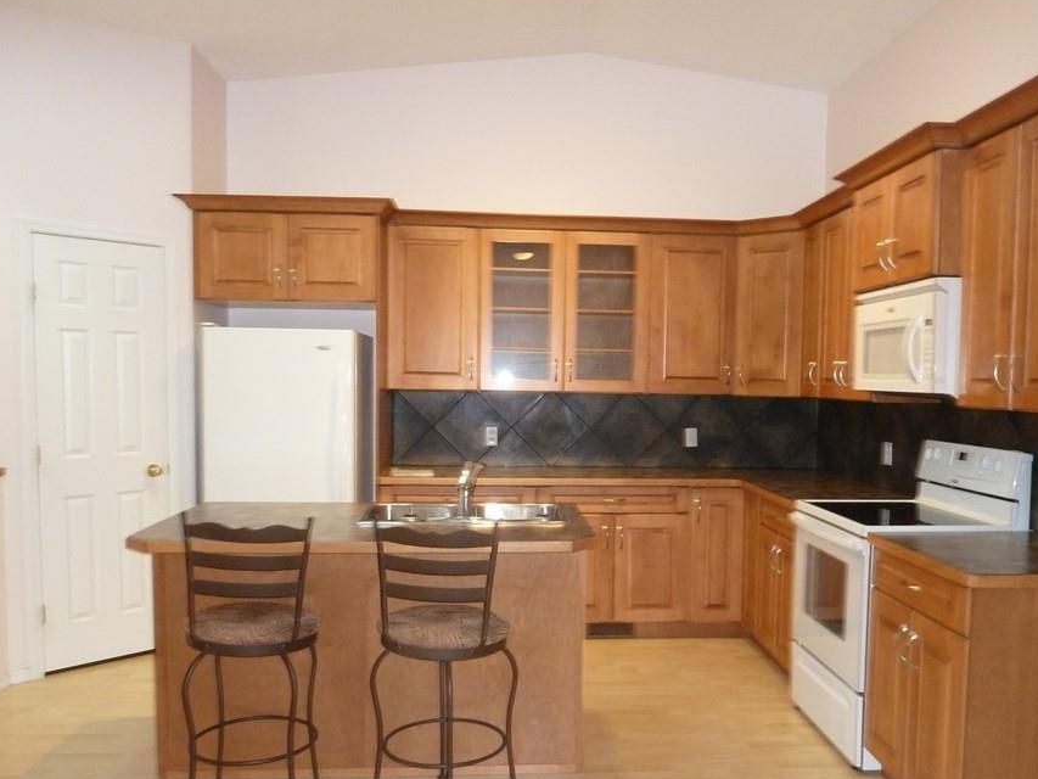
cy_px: 452
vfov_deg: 46.6
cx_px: 584
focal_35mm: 30
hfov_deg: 59.8
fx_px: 900
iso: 400
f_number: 3.3
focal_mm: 4.1
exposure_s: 1/30
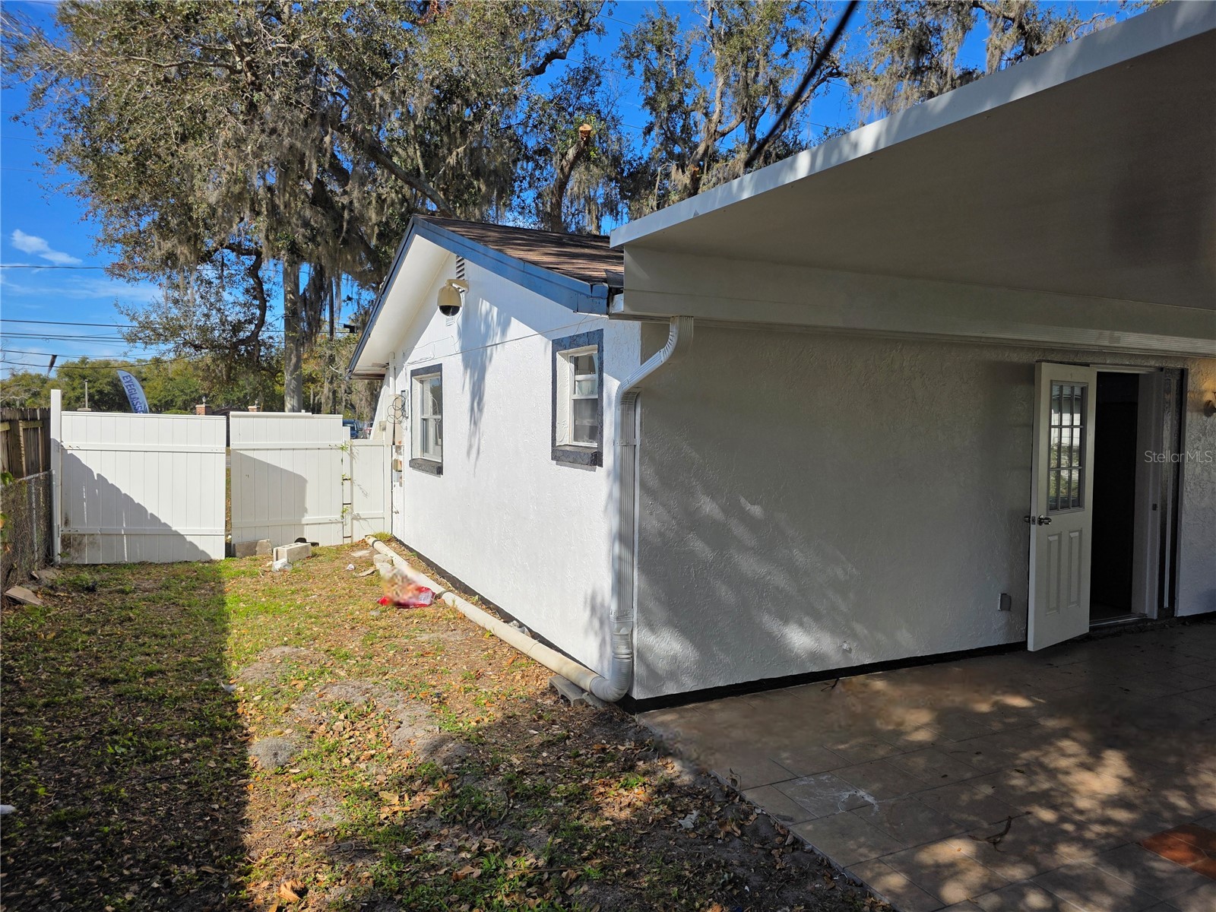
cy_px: 456
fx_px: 808
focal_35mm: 23
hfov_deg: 73.9
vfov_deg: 58.9
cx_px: 608
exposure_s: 1/10000
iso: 64
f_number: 1.7
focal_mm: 6.3
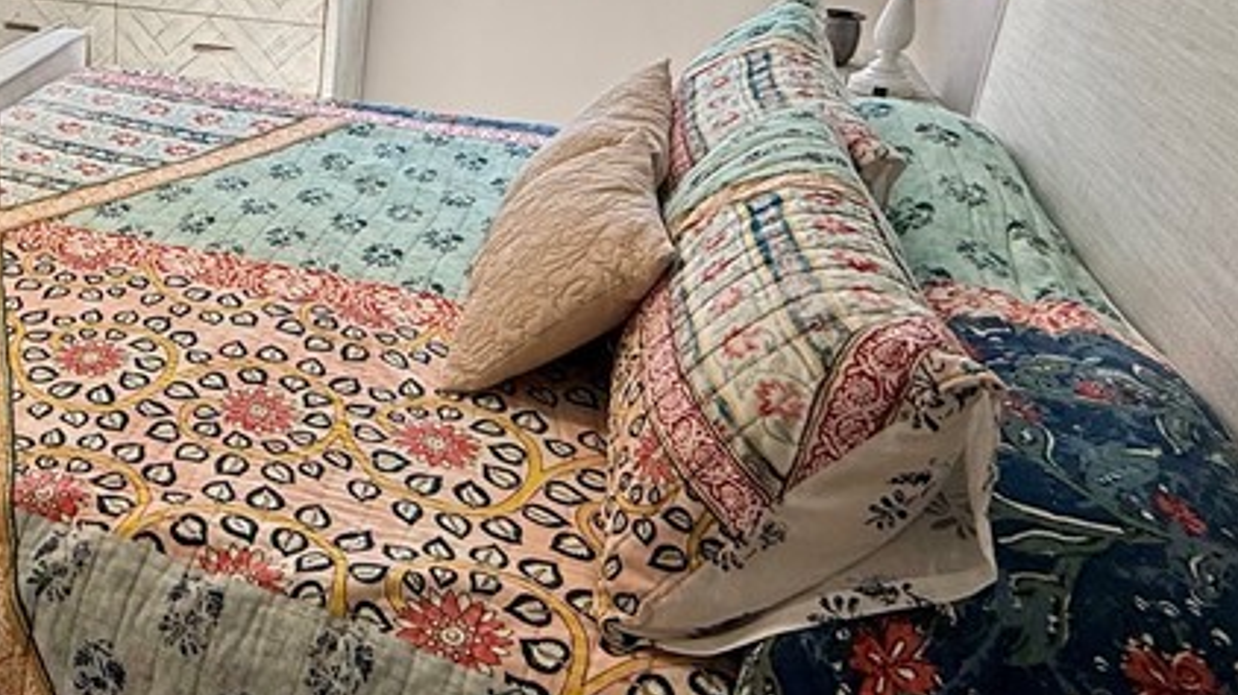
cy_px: 147
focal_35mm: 37
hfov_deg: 46.4
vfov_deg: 31.2
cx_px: 35
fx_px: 1214
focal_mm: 2.22
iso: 80
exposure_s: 1/120
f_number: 2.2
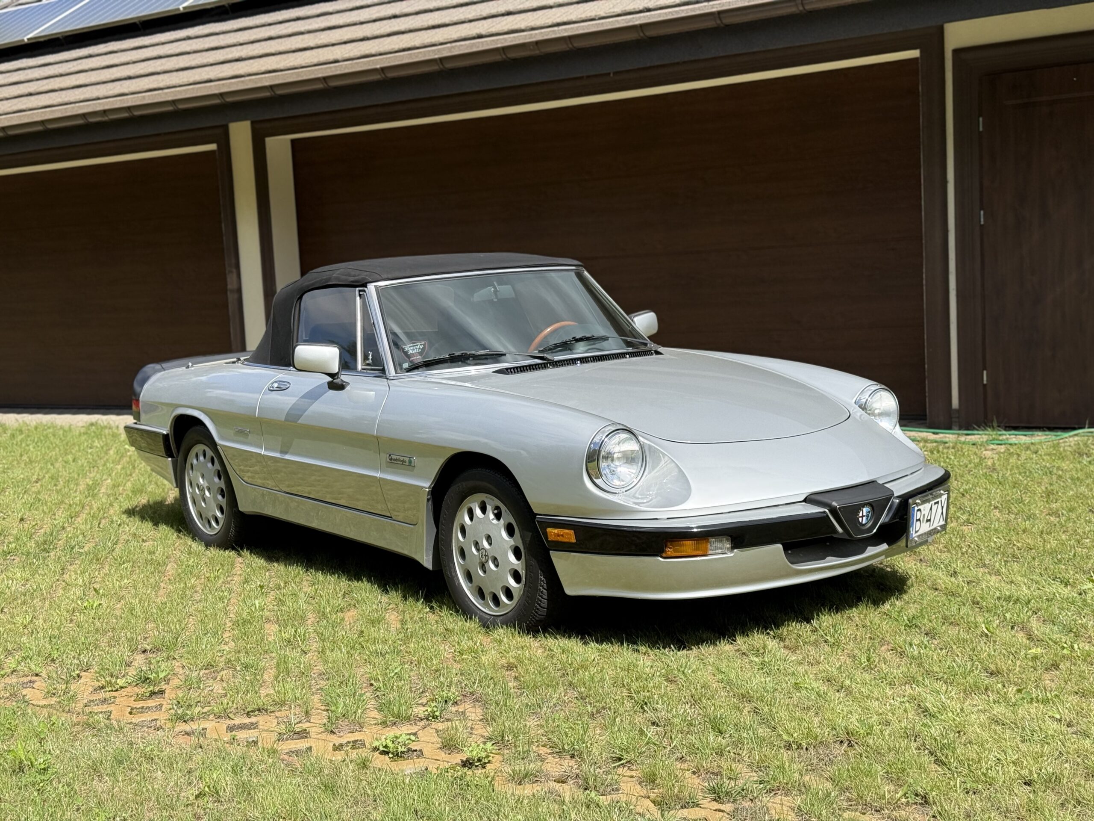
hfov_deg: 39.7
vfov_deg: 30.3
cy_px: 410
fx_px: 1517
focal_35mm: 48
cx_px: 547
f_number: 1.78
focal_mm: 6.76
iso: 80
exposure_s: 1/4587
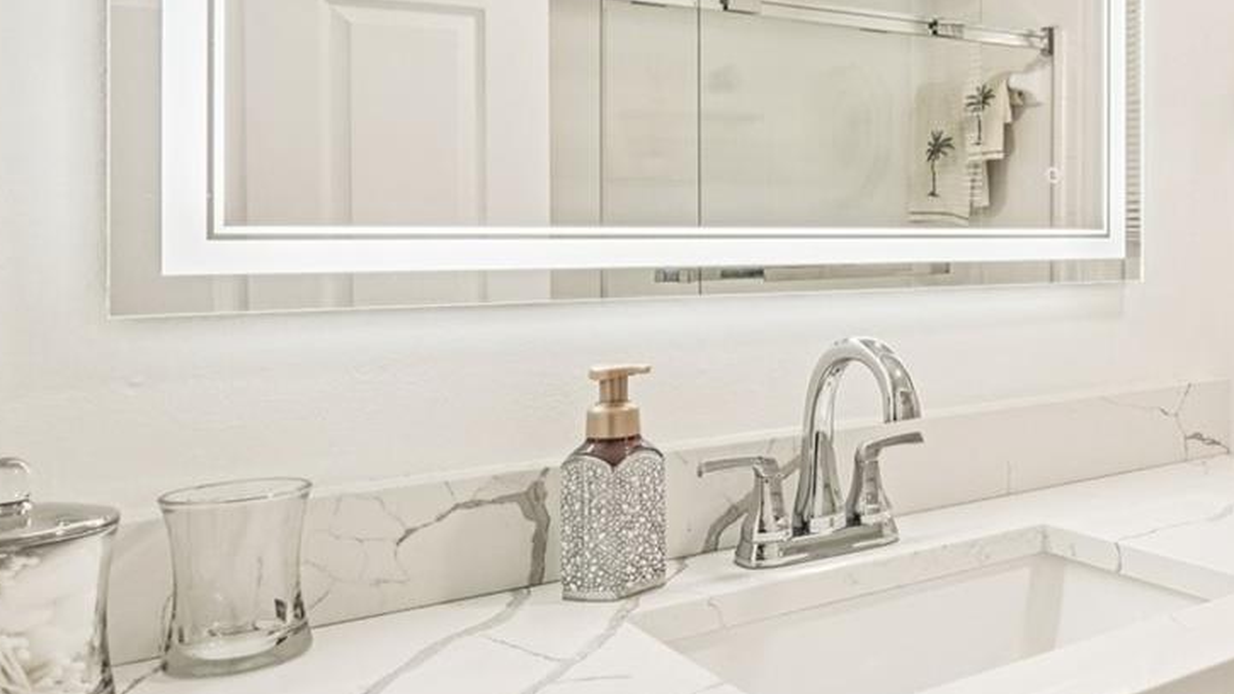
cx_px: 1145
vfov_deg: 31.7
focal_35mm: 37
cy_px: 211
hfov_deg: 47.6
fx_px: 1211
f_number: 8
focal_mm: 16
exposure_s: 1/40
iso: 400
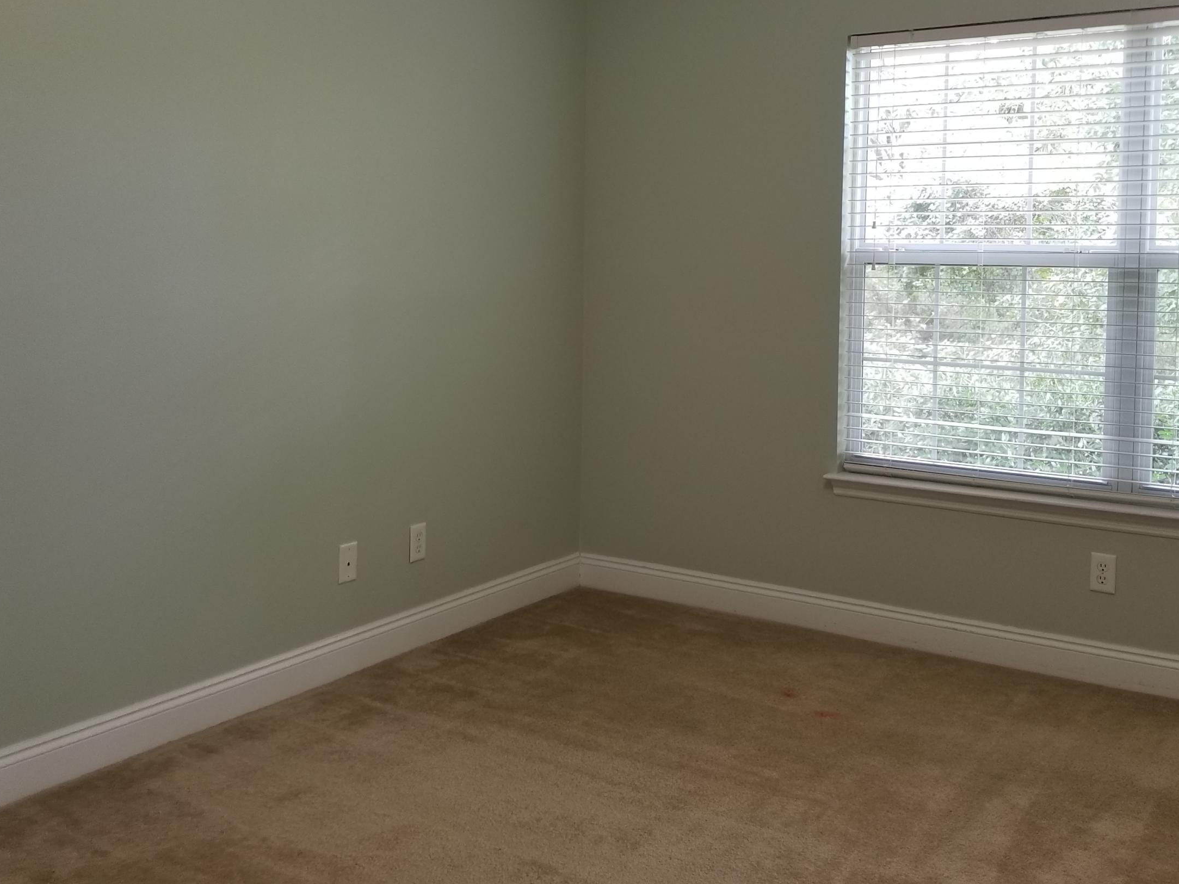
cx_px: 643
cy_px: 340
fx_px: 1226
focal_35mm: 36
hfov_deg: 51.3
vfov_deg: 39.4
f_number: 1.7
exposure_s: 1/30
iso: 200
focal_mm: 4.25
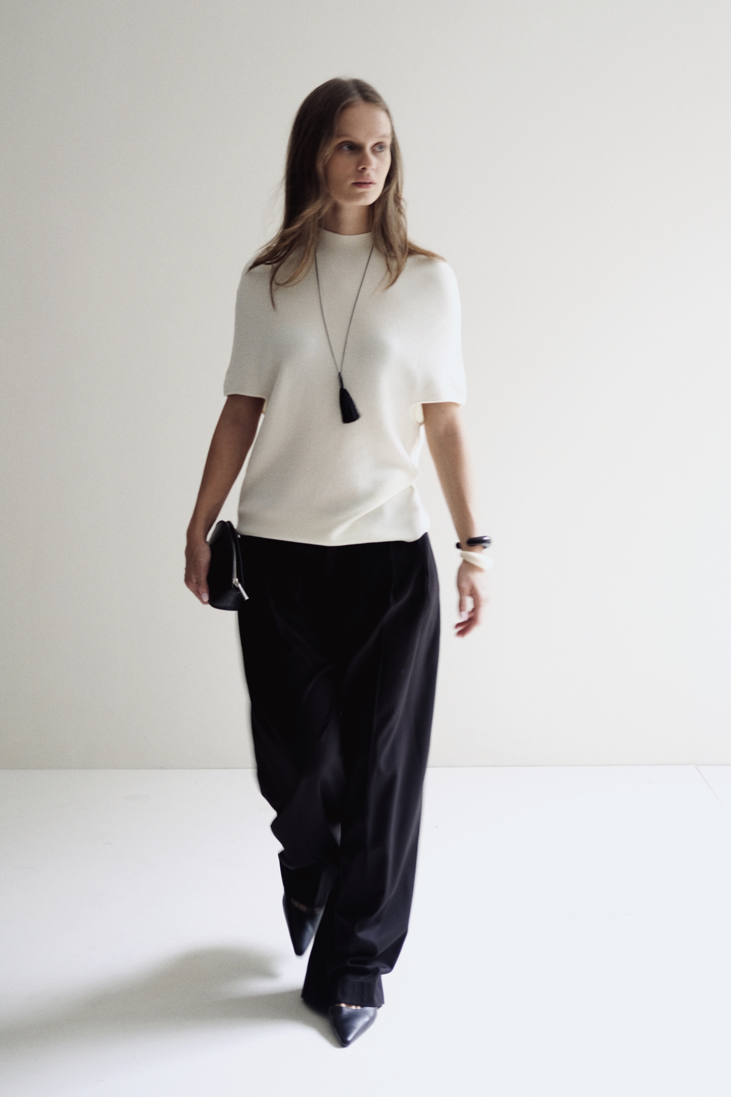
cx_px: 366
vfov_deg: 37.5
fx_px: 1614
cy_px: 548
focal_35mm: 53
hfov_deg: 25.5
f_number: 2
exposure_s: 1/58
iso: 320
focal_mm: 35
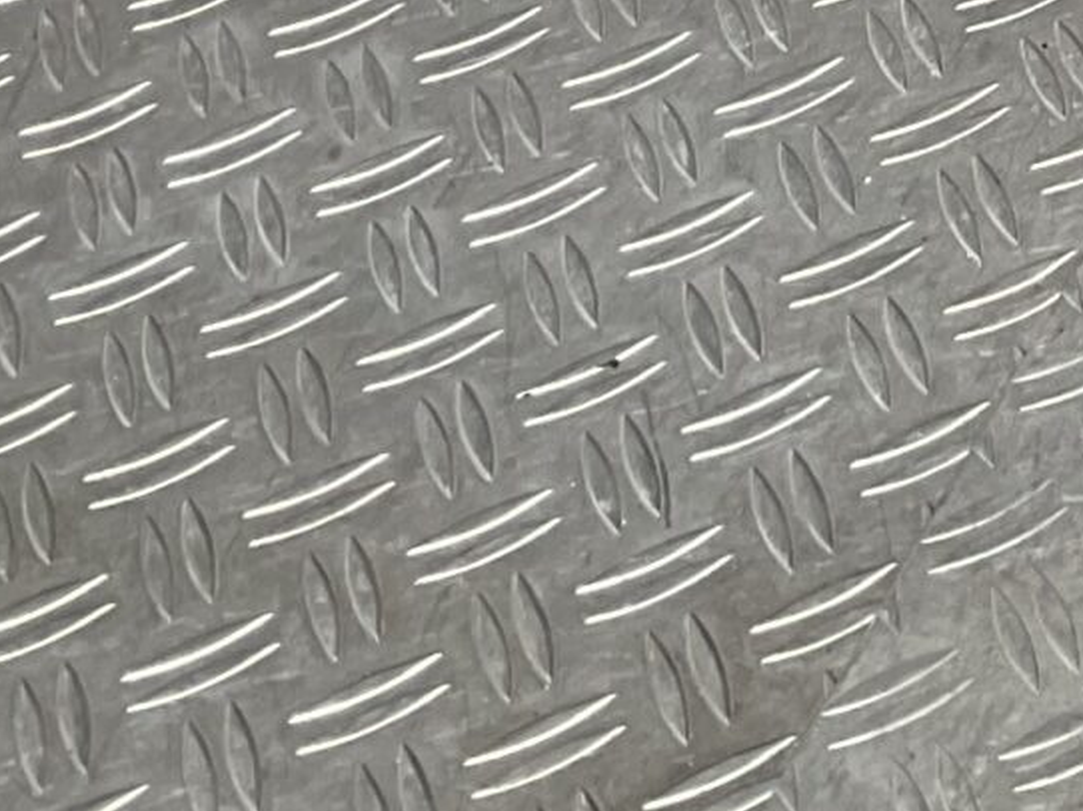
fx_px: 4284
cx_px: 1798
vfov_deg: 9.8
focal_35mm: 137
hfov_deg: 13.3
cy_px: -963
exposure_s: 1/100
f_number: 1.8
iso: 20
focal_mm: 3
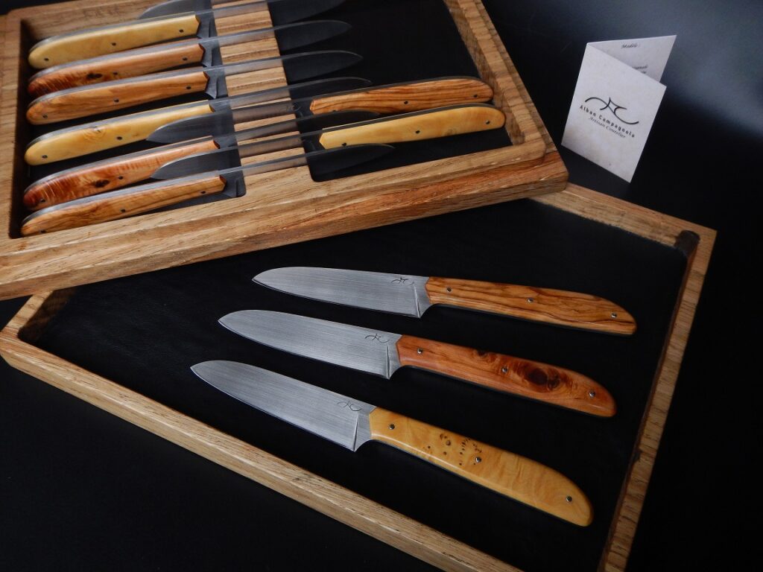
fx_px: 727
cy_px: 286
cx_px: 382
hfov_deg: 55.4
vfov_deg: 42.9
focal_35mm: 33
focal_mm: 5.9
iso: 250
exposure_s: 1/30
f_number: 3.9
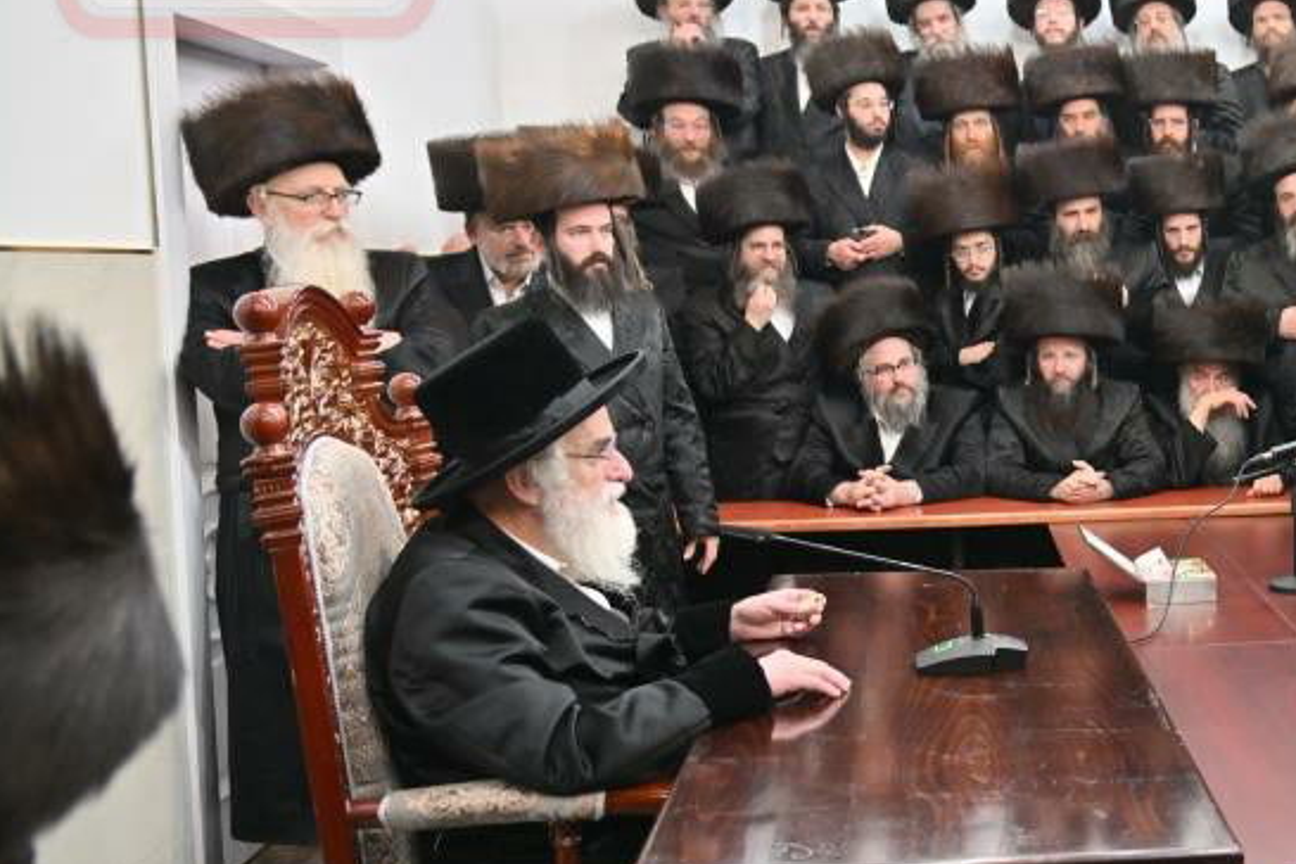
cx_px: 1189
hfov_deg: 40.1
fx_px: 1620
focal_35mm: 45
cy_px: 379
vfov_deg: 29.8
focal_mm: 24
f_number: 4
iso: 800
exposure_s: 1/200
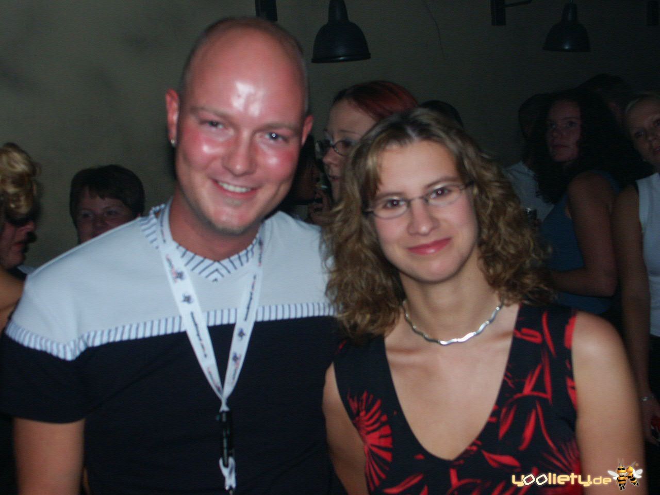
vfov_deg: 35.1
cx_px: 330
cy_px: 248
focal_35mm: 41
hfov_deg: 45.8
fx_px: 782
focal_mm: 10.64
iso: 200
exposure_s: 1/45
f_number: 2.8
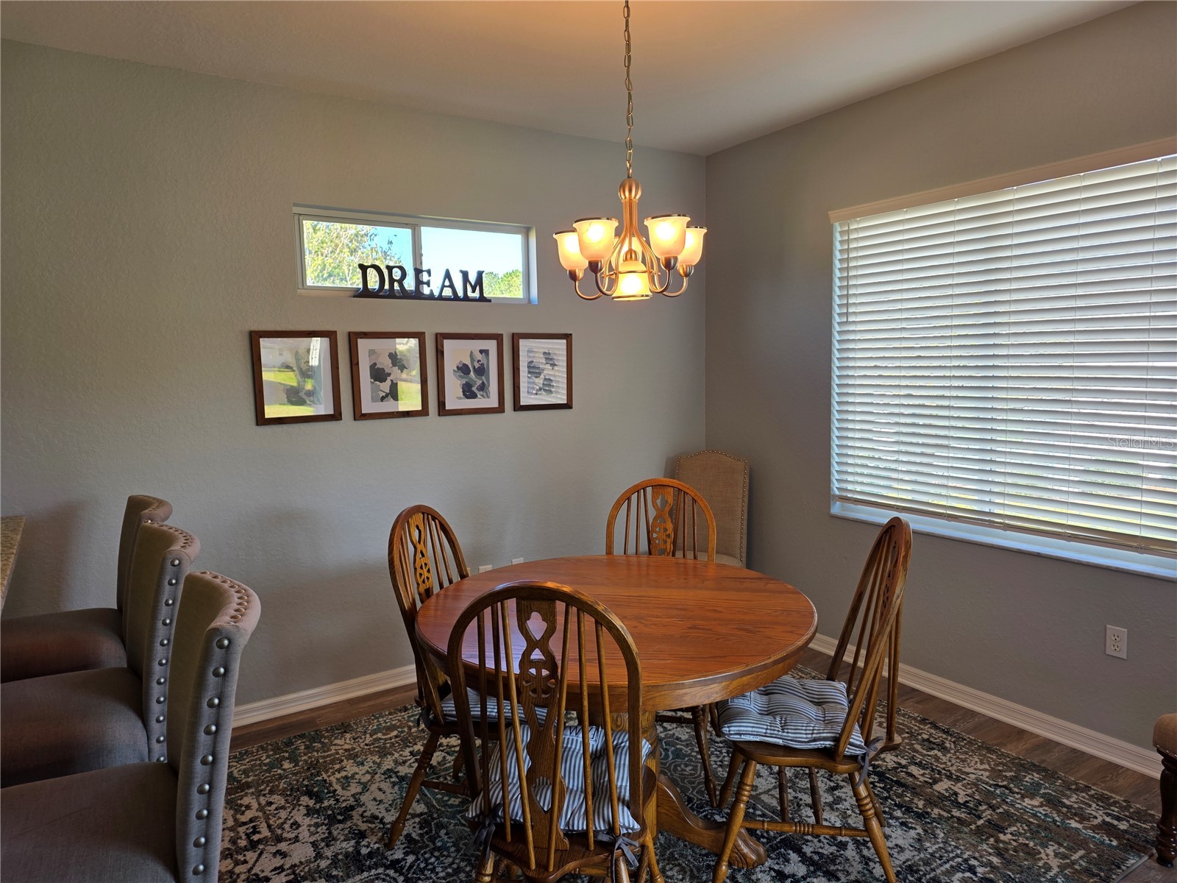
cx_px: 588
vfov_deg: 58.9
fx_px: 782
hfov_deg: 73.9
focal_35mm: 23
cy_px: 442
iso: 32
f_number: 1.7
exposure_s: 1/120
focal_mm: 6.25
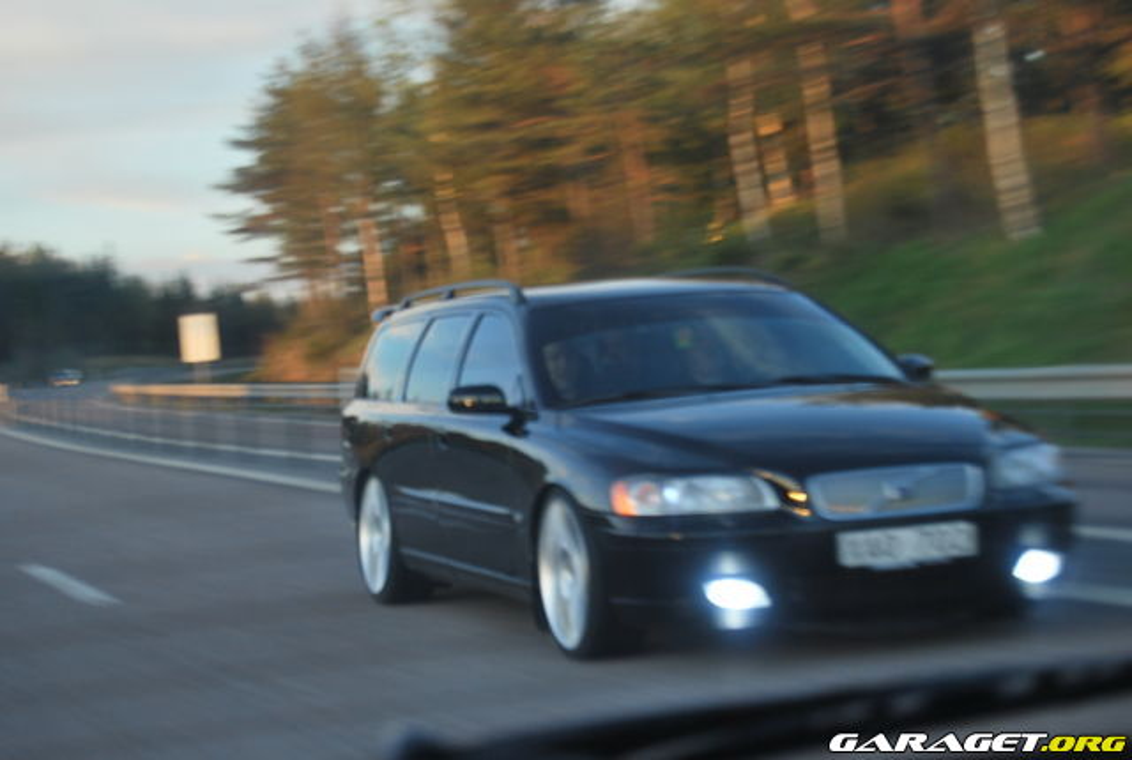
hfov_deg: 24.6
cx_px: 566
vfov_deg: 16.6
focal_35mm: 82
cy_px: 380
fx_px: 2600
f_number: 5.6
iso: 200
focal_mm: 55
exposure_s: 1/50
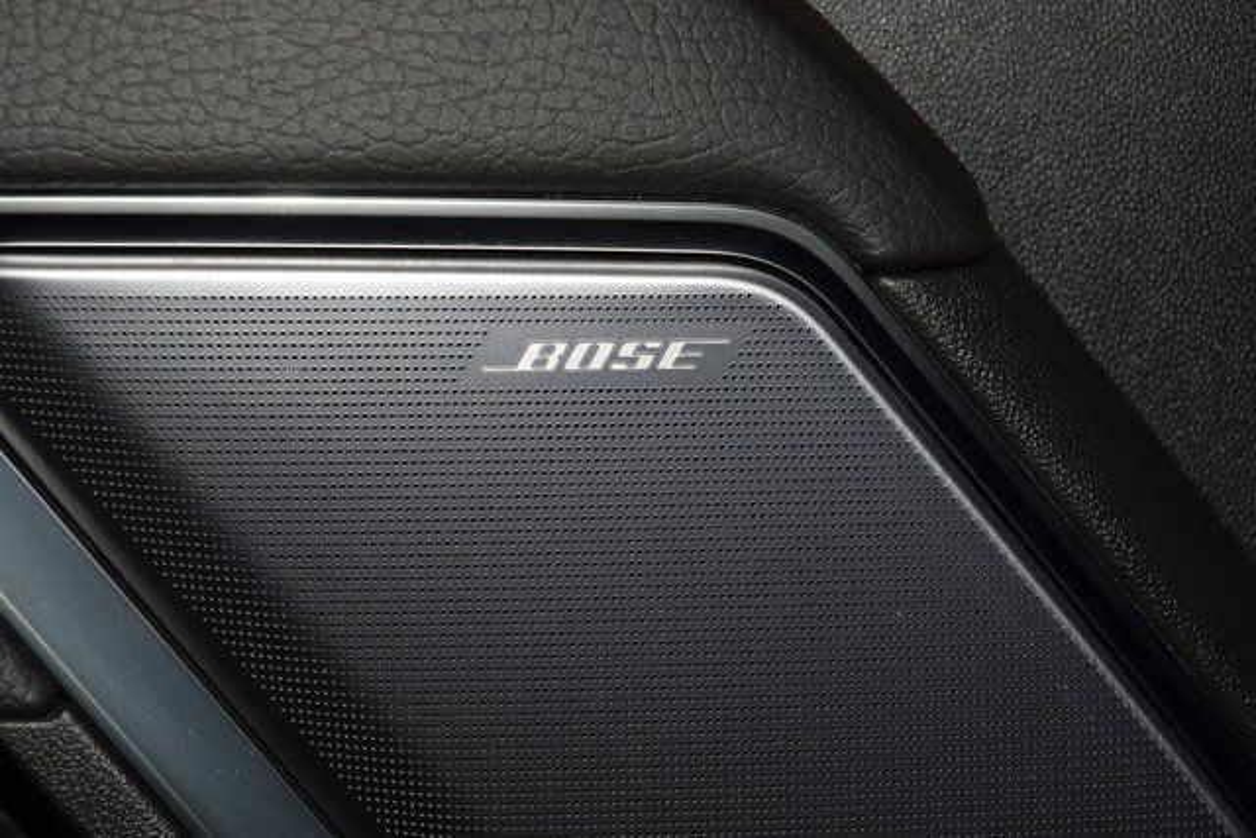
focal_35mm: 105
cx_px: 628
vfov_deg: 13.0
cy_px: 419
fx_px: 3664
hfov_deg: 19.5
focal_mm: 70
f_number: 8
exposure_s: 1/125
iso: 100
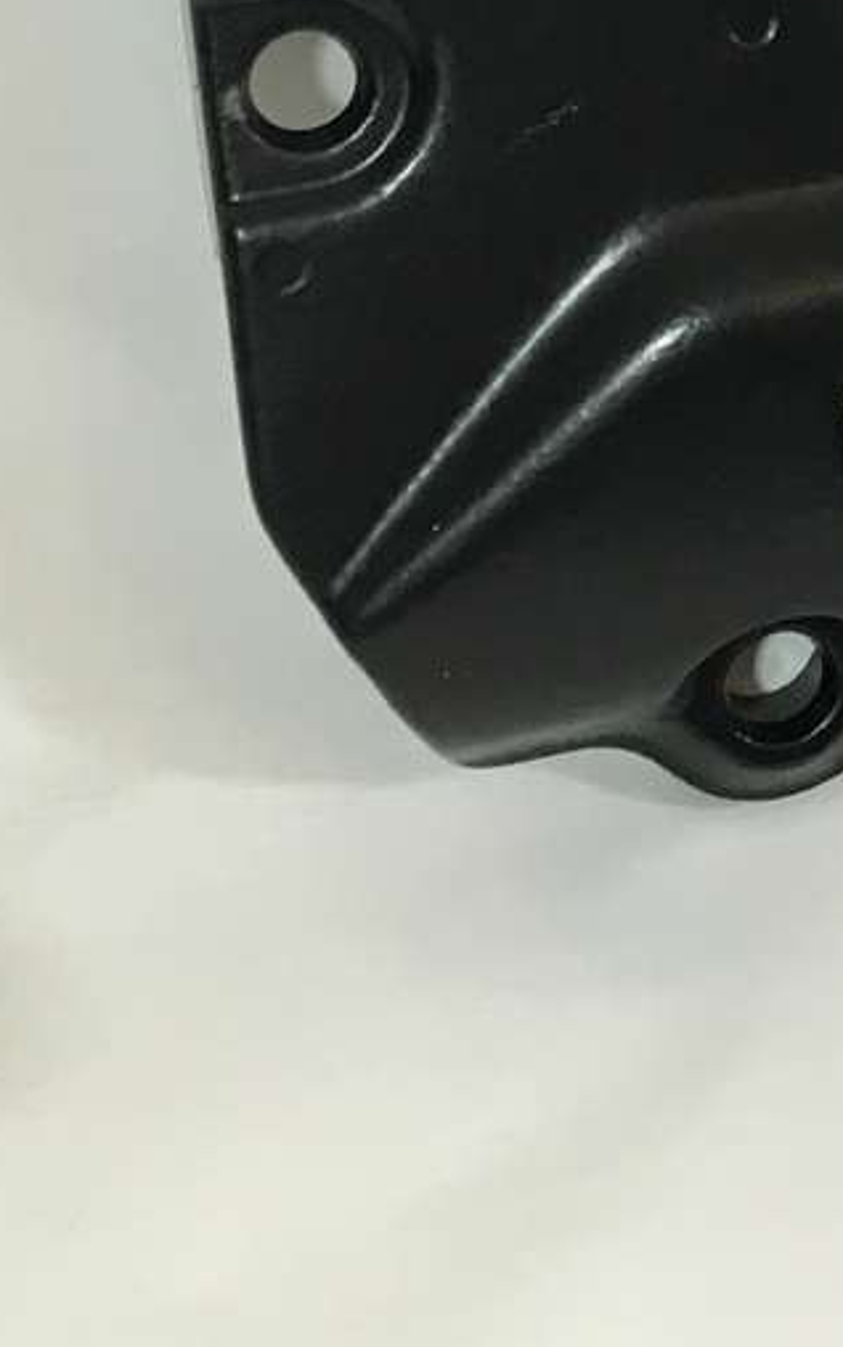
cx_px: 1872
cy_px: -472
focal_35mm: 121
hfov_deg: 9.8
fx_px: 4443
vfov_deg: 16.2
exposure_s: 1/33
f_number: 2.2
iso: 40
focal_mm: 4.15
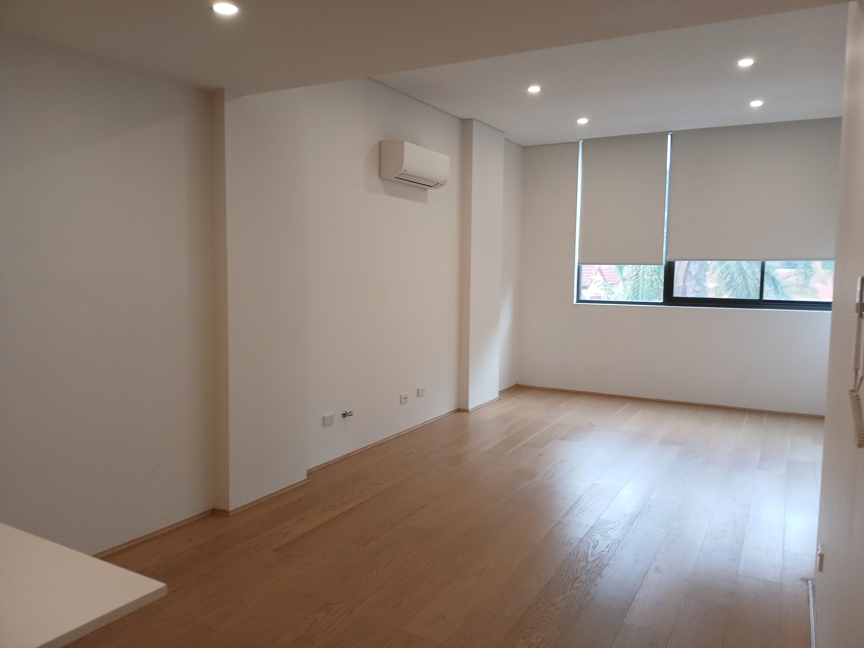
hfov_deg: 67.3
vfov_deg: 53.1
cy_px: 324
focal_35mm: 26
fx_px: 649
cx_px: 432
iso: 80
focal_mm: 3.98
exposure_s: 1/50
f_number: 1.8
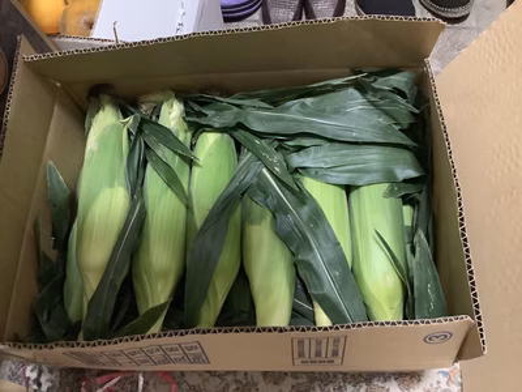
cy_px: 196
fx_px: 467
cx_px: 261
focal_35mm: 31
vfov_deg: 45.4
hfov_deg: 58.4
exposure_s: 1/20
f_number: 2.4
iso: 800
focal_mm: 3.3
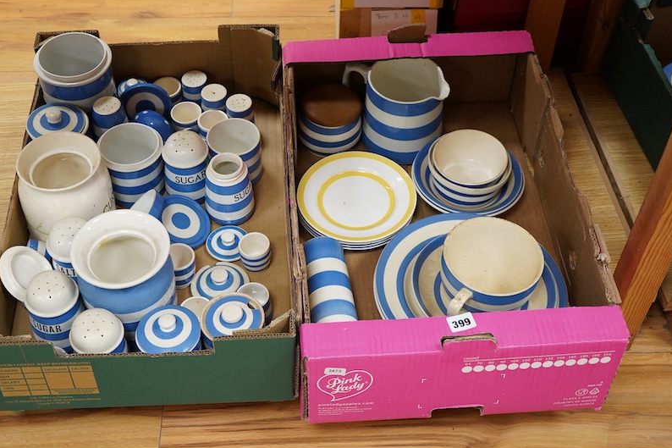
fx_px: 952
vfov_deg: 26.5
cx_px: 299
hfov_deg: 38.8
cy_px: 210
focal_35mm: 51
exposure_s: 1/125
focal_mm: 30
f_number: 3.5
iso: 1250
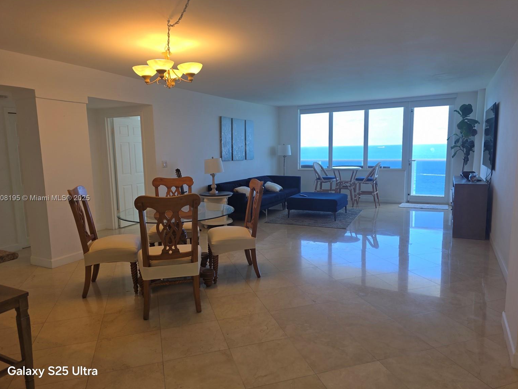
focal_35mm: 24
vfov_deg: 56.8
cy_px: 199
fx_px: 359
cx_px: 252
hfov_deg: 71.6
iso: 32
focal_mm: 6.3
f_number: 1.7
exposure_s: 1/120
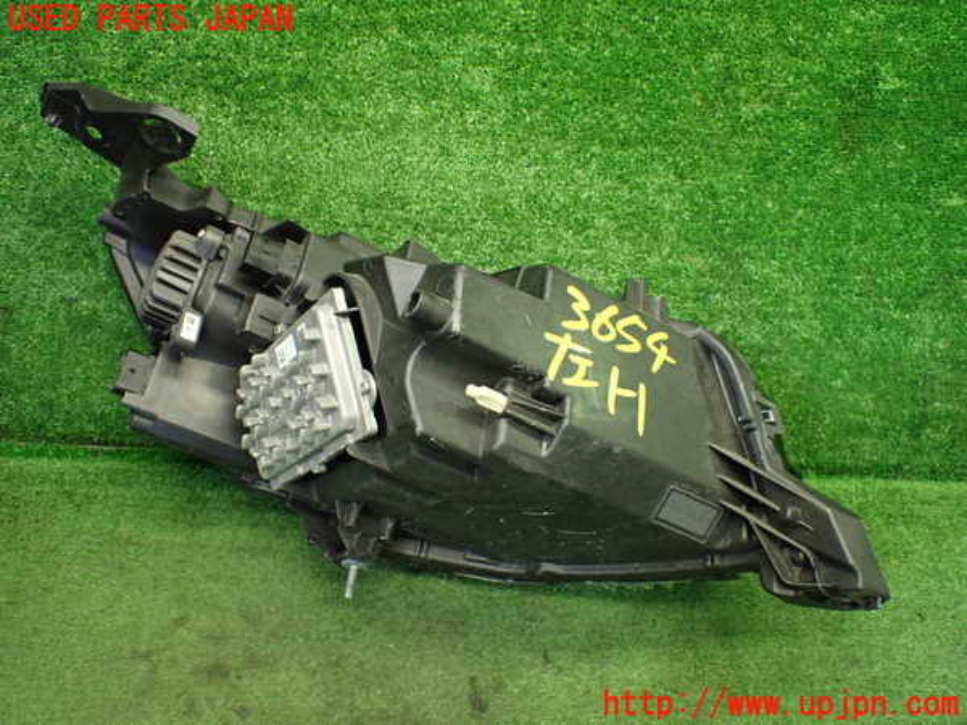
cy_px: 362
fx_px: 838
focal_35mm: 30
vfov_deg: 46.8
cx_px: 484
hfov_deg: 60.0
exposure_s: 1/125
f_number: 2.3
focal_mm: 5.4
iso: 800
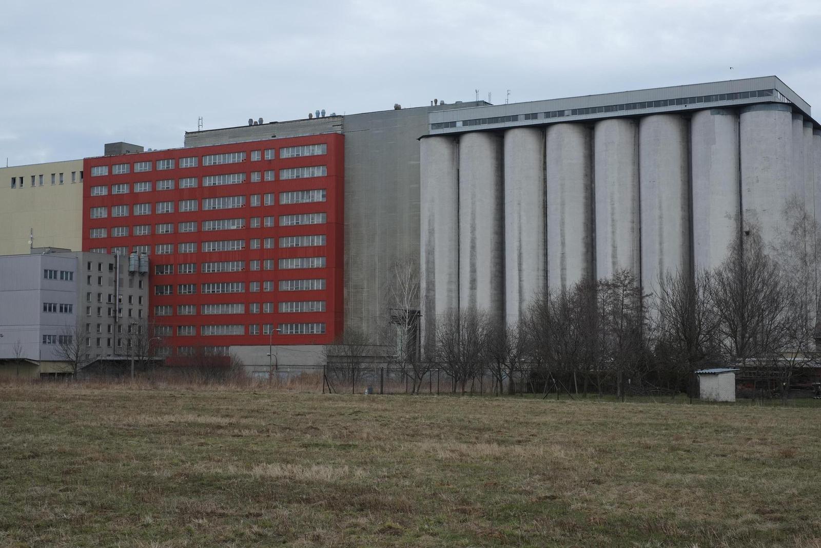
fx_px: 1209
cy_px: 274
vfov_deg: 25.5
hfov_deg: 37.5
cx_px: 410
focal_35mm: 53
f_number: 9
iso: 400
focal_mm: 35
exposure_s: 1/350
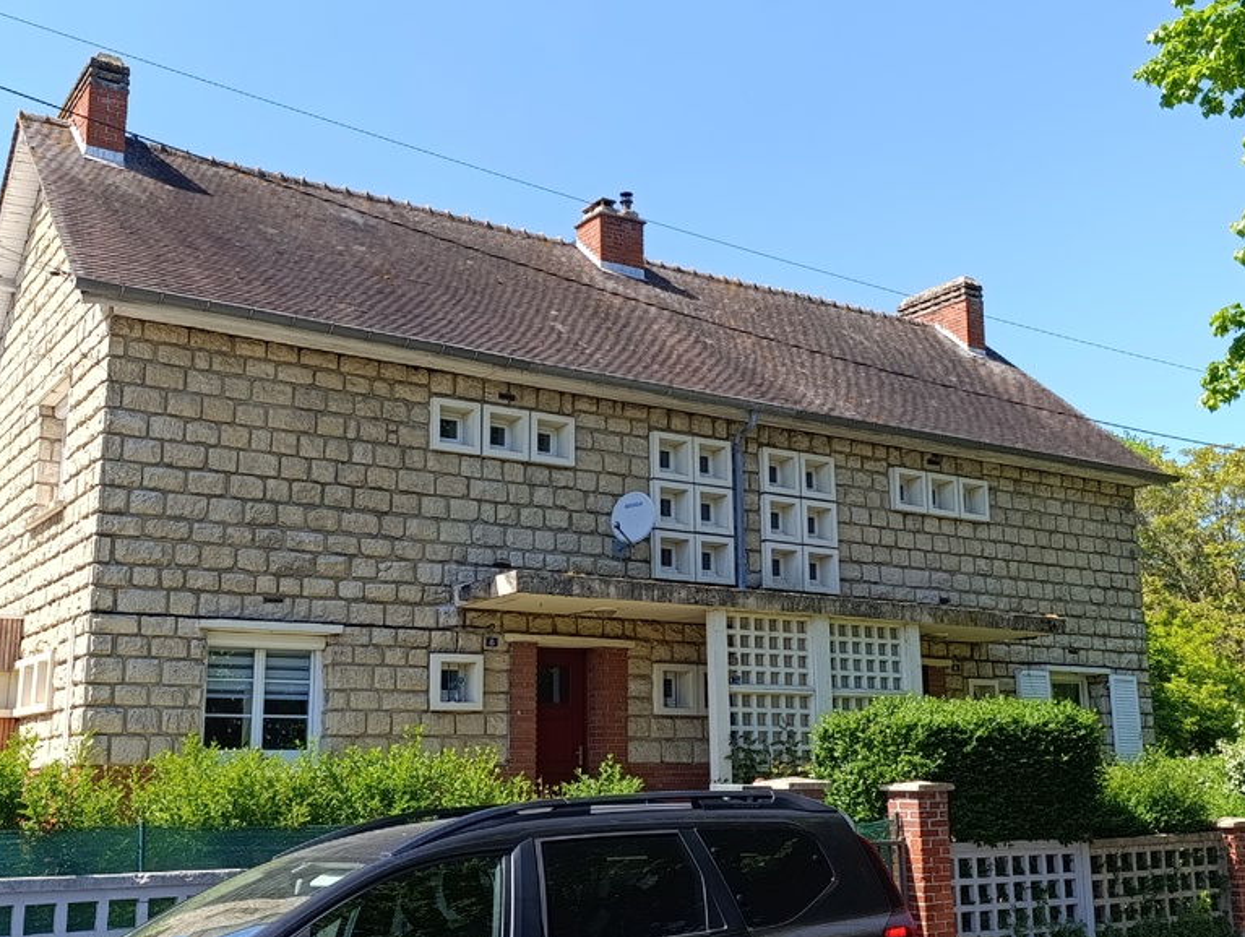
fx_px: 864
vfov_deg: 56.9
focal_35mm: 24
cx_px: 623
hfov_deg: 71.5
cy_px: 476
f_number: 1.6
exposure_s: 1/288
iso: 50
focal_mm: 6.14
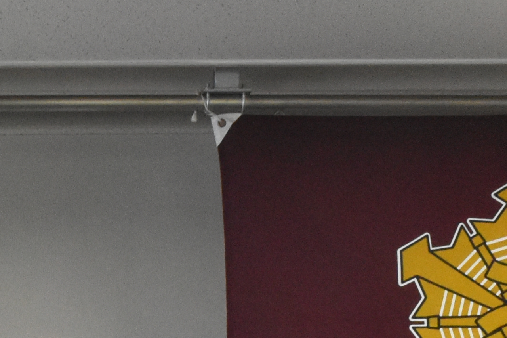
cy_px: 734
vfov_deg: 5.9
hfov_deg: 9.1
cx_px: 38
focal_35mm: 225
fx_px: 3168
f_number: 13
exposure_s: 1/50
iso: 3200
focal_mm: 32
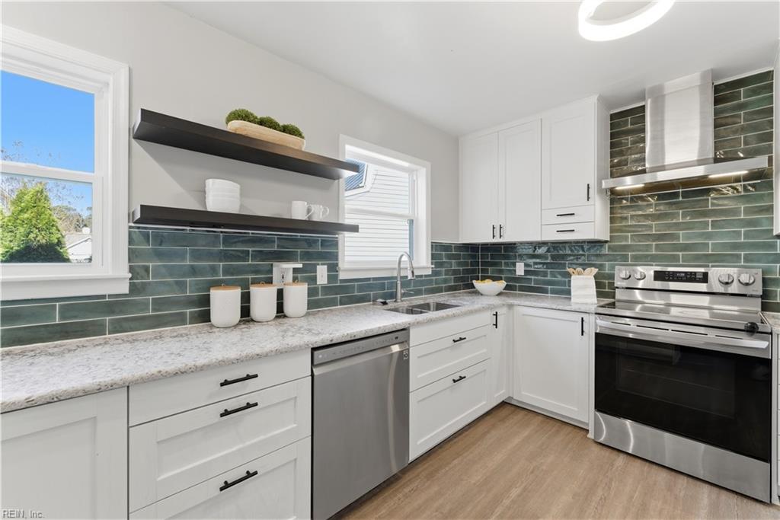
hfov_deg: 104.2
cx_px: 390
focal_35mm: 14
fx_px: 303
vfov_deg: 81.2
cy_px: 260
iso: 125
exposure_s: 1/25
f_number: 9
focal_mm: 14
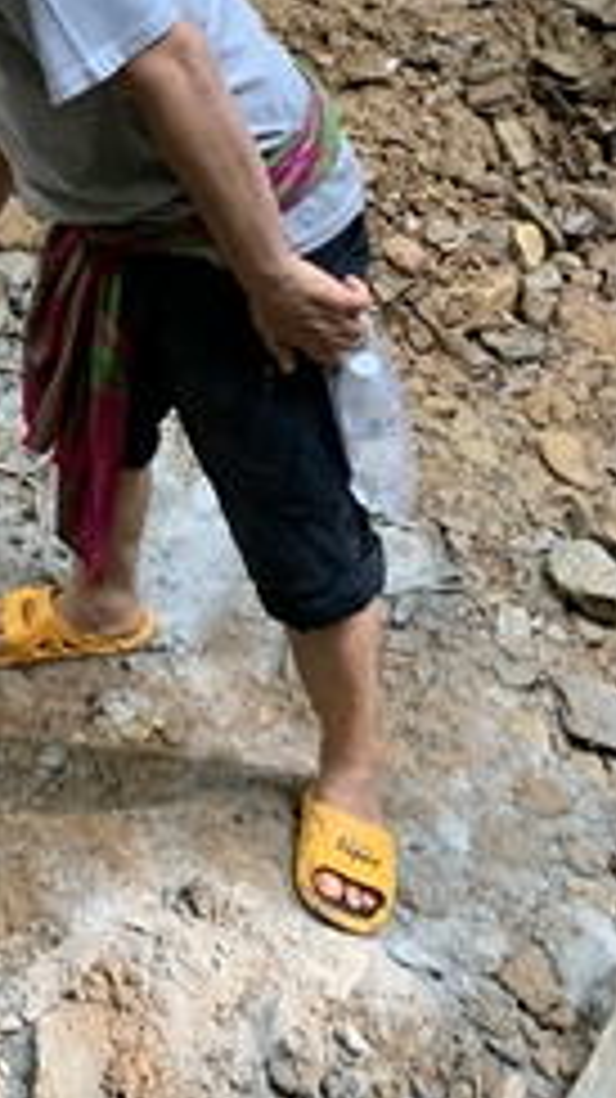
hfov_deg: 19.9
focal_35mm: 58
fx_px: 1687
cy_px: 32
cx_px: -29
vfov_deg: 33.4
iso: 200
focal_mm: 4.25
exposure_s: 1/60
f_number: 1.8
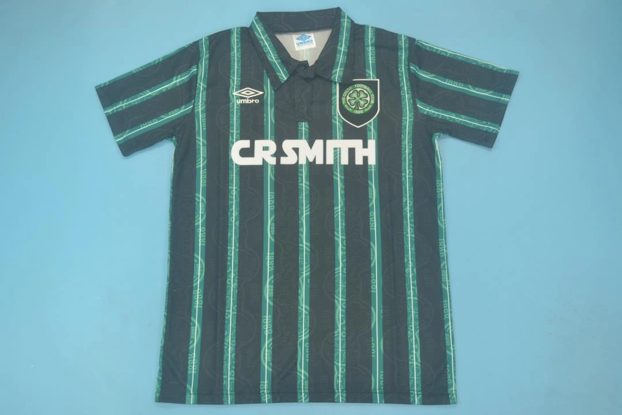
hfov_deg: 53.1
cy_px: 208
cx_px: 311
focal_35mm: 36
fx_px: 622
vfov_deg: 36.9
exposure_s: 1/80
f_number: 4
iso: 200
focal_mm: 24
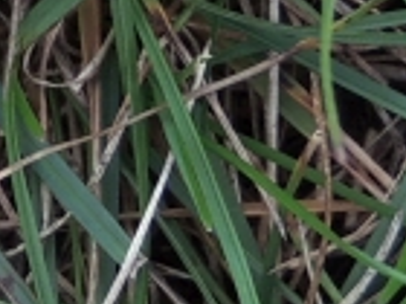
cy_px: -304
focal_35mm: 365
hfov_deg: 5.4
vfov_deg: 4.0
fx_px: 4281
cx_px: -293
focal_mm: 8.9
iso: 100
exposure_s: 1/40
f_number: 3.6
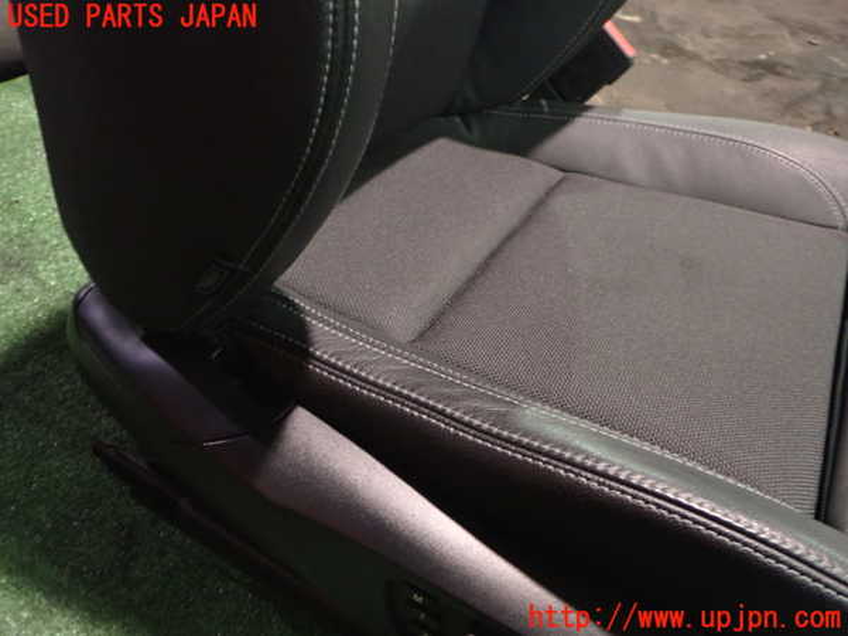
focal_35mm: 30
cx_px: 424
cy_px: 318
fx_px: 735
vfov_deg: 46.8
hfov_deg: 60.0
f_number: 2.3
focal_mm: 5.4
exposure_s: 1/20
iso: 800
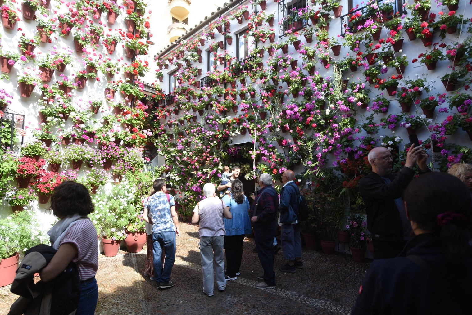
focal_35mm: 20
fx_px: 262
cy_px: 157
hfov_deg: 83.9
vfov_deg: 62.0
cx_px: 226
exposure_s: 1/200
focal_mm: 19
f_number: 6.3
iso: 280
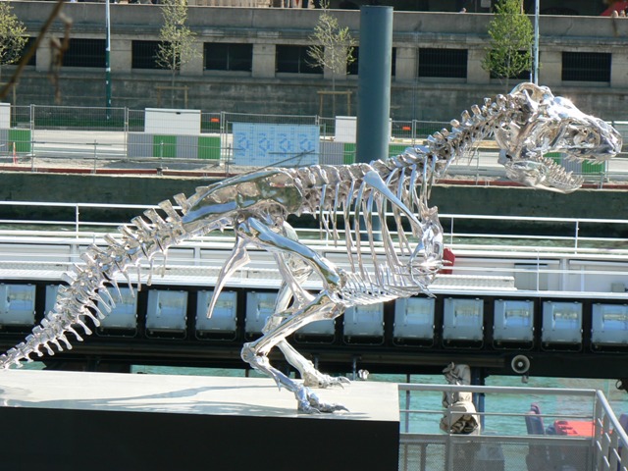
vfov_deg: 7.1
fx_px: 3792
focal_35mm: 209
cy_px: 236
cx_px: 314
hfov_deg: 9.5
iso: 80
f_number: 5.6
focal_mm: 34.8
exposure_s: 1/250
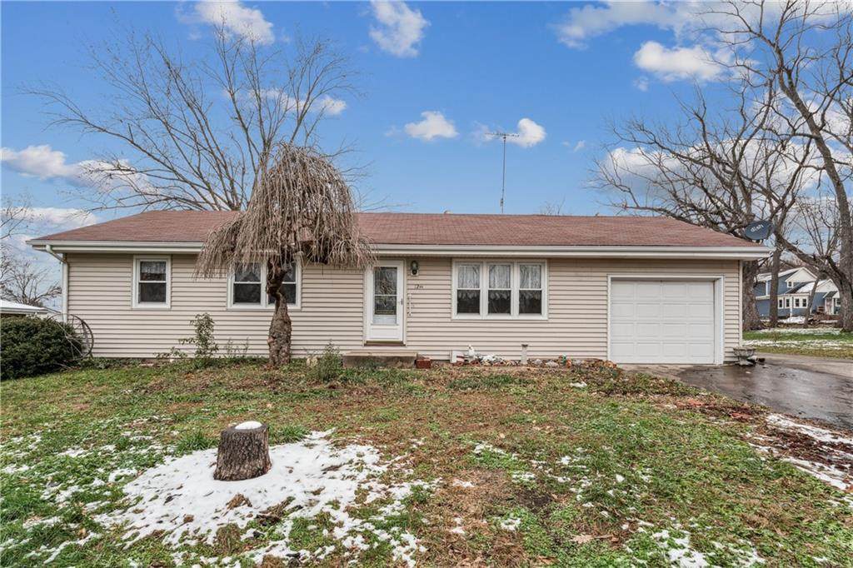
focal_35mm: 18
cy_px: 284
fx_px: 422
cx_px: 426
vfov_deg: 67.9
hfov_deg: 90.7
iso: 100
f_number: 22
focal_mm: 17.8
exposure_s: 1/2
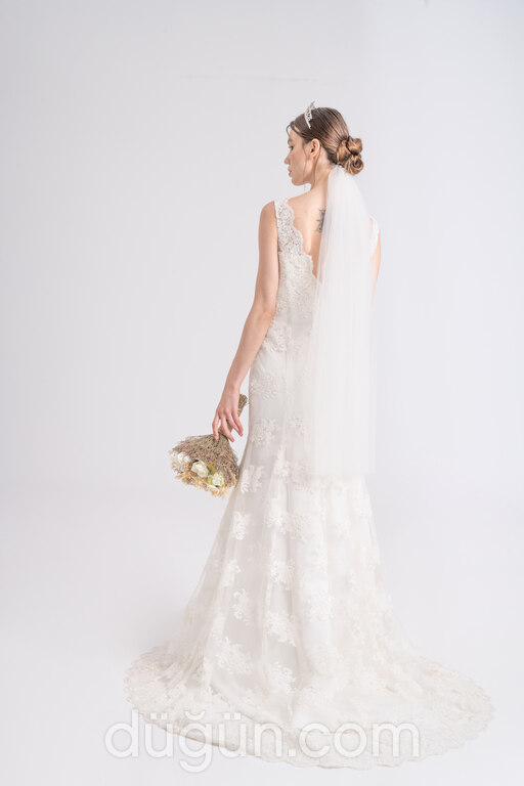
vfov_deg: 47.4
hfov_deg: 32.6
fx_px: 895
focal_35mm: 41
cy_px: 393
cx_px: 262
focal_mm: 41
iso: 500
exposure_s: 1/125
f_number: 11
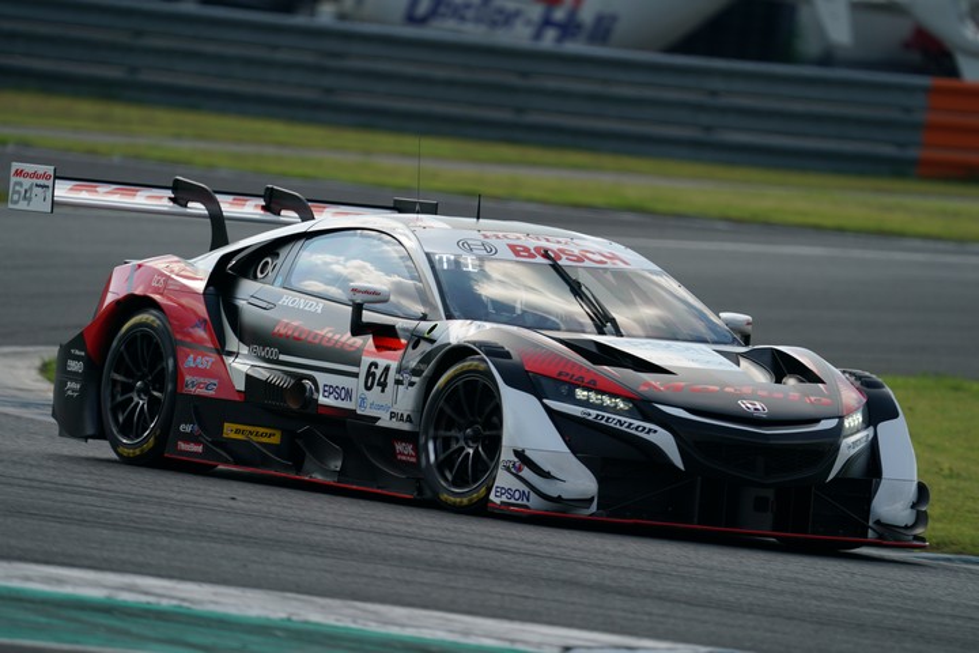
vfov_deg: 2.3
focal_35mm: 600
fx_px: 16315
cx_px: 490
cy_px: 326
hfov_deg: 3.4
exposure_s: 1/640
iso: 200
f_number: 6.3
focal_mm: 600
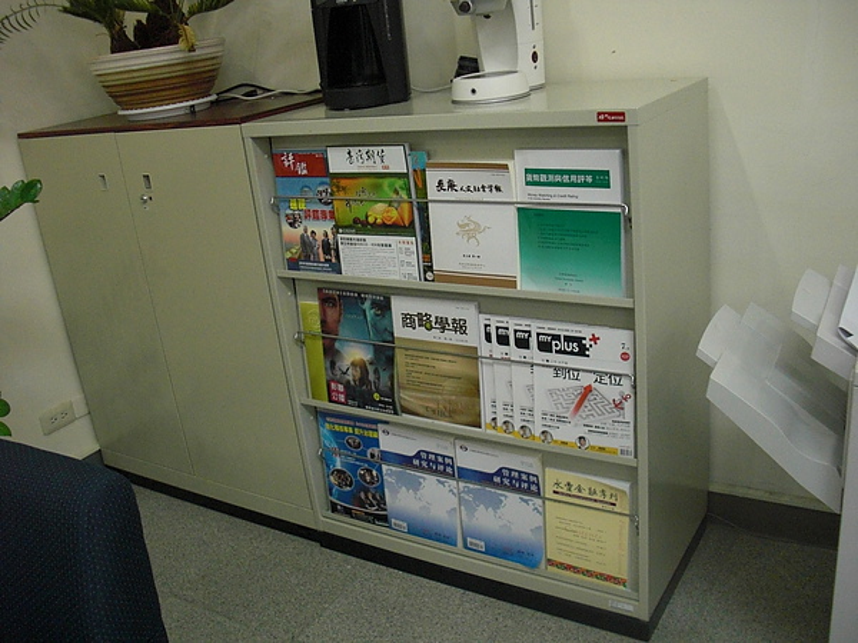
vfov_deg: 39.7
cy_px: 322
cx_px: 429
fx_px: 892
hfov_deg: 51.4
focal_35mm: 36
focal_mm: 6.3
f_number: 2.8
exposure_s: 1/100
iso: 400
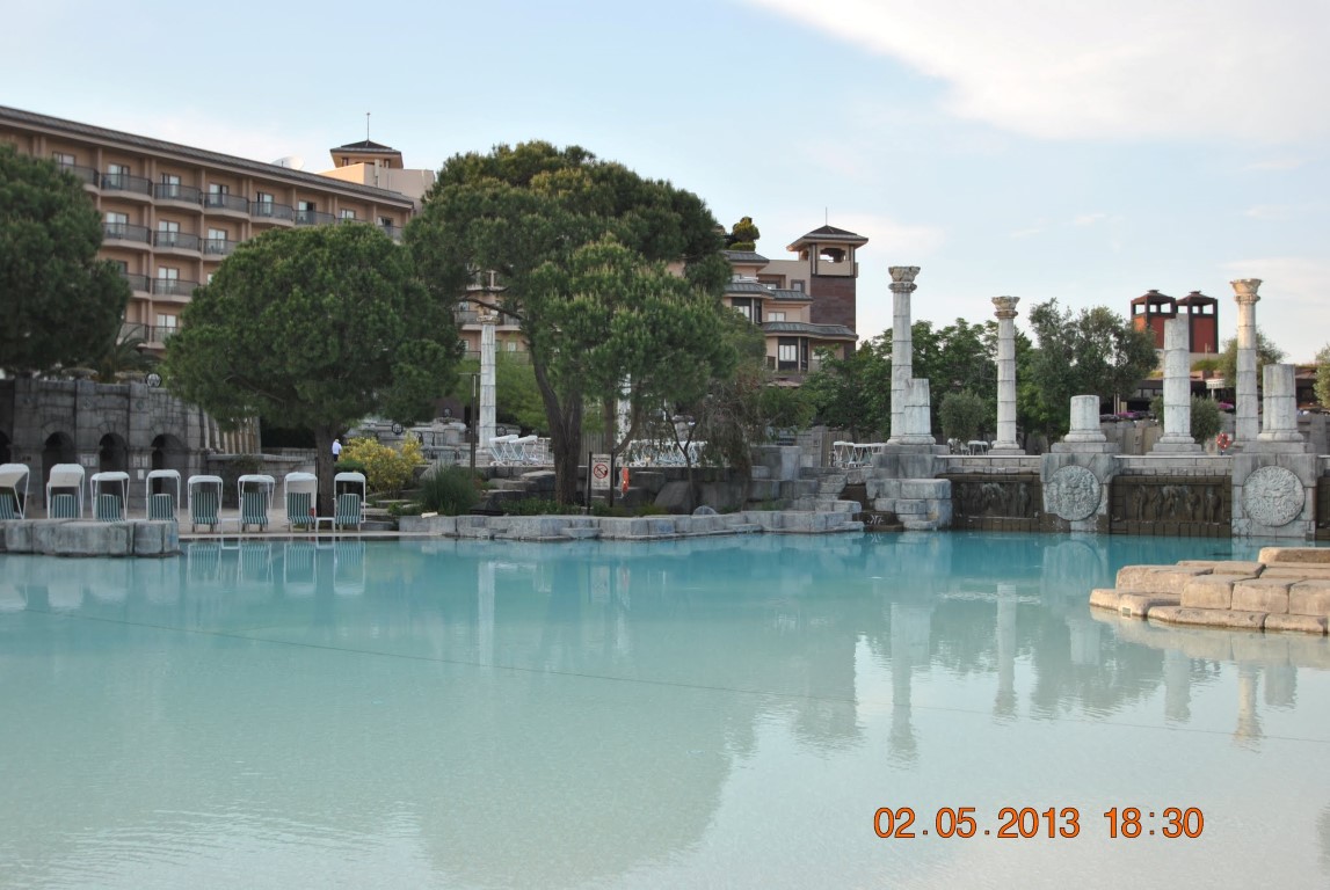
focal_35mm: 36
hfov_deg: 53.1
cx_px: 665
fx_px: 1332
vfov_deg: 37.0
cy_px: 445
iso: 100
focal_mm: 24
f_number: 5
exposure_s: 1/200
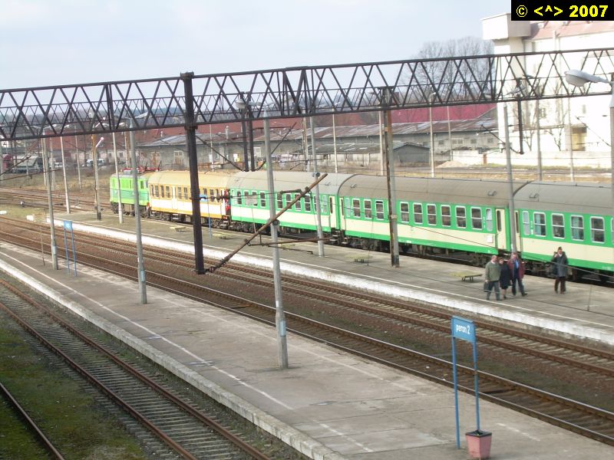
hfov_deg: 17.9
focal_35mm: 110
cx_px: 307
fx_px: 1951
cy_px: 230
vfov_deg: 13.5
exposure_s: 1/162
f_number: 4.9
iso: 50
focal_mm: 18.9
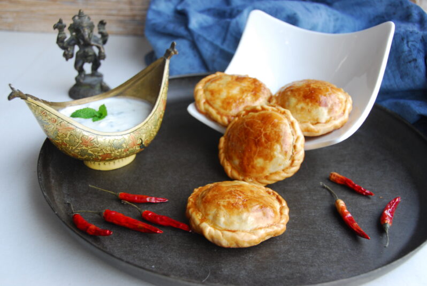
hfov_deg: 46.4
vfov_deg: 32.0
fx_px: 499
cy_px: 143
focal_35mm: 42
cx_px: 214
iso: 200
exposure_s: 1/20
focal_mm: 28
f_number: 4.5
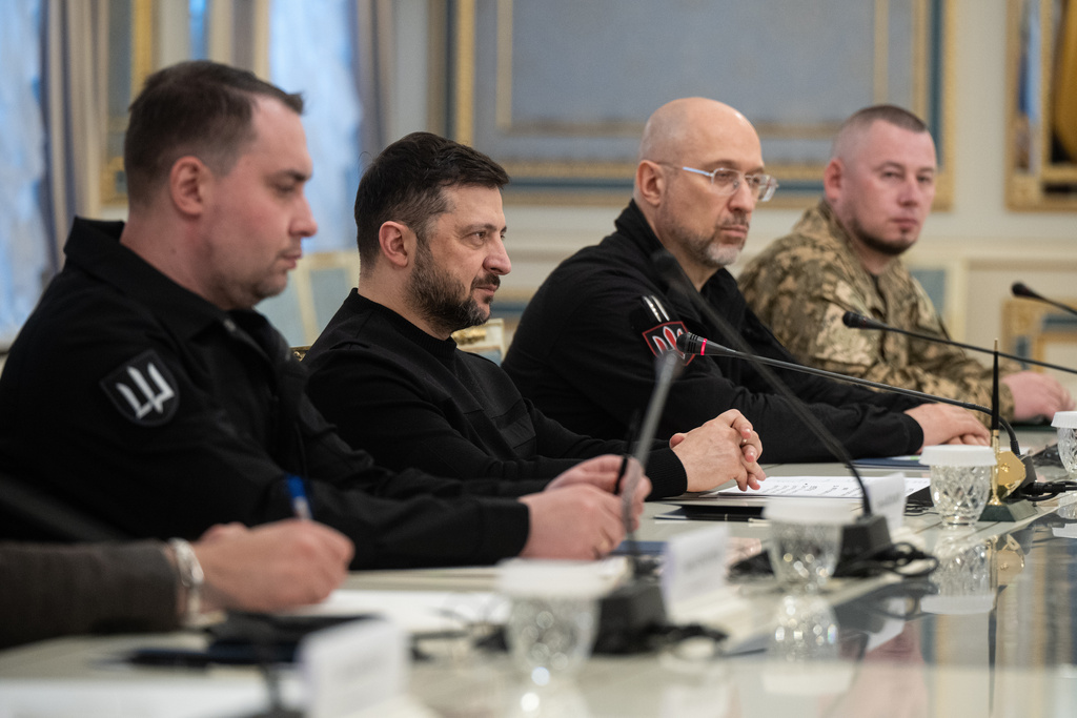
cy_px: 359
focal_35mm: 145
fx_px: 4338
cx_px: 538
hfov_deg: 14.2
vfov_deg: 9.5
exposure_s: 1/250
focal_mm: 145
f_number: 4
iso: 3200
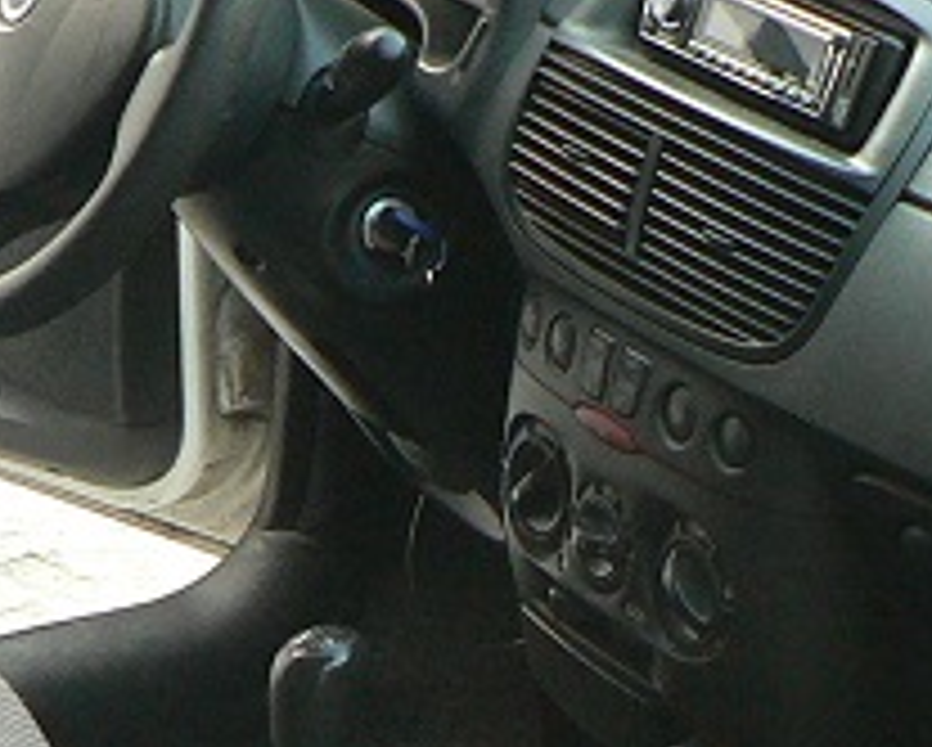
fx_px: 3644
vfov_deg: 11.5
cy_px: 914
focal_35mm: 132
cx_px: 396
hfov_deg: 14.6
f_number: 2.8
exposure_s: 1/50
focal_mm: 6
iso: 200
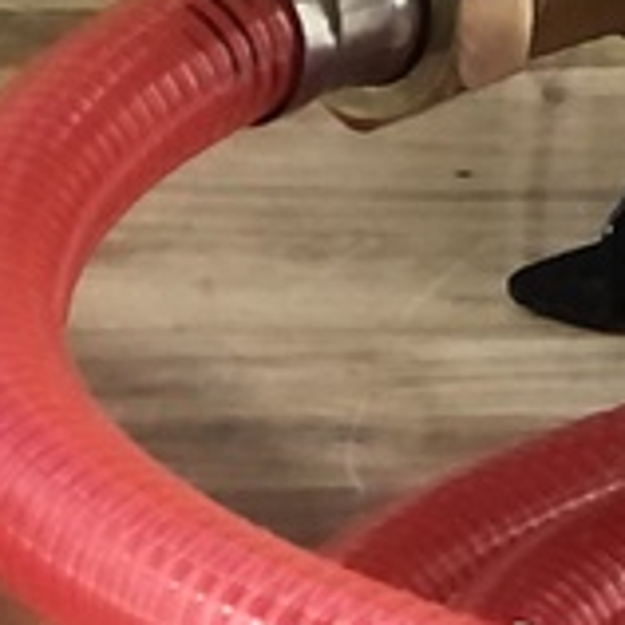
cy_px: -637
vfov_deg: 3.8
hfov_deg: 3.8
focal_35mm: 459
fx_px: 9376
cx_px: 451
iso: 64
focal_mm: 6.6
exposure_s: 1/30
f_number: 2.8
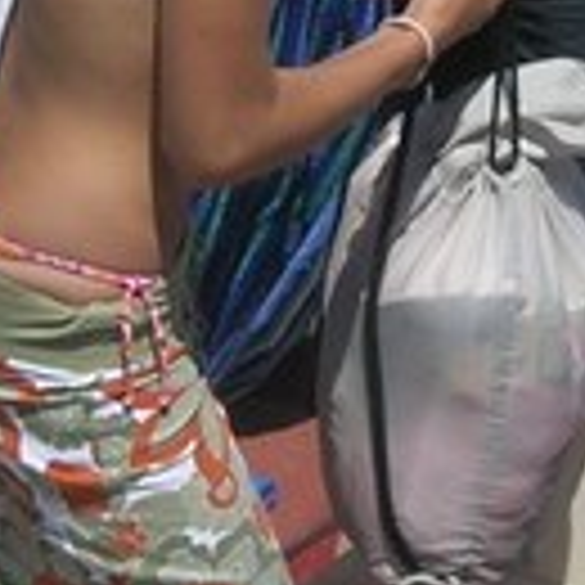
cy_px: -14
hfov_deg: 7.4
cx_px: 378
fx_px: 4531
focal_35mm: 237
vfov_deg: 7.4
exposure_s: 1/626
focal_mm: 5.7
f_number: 4.9
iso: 50
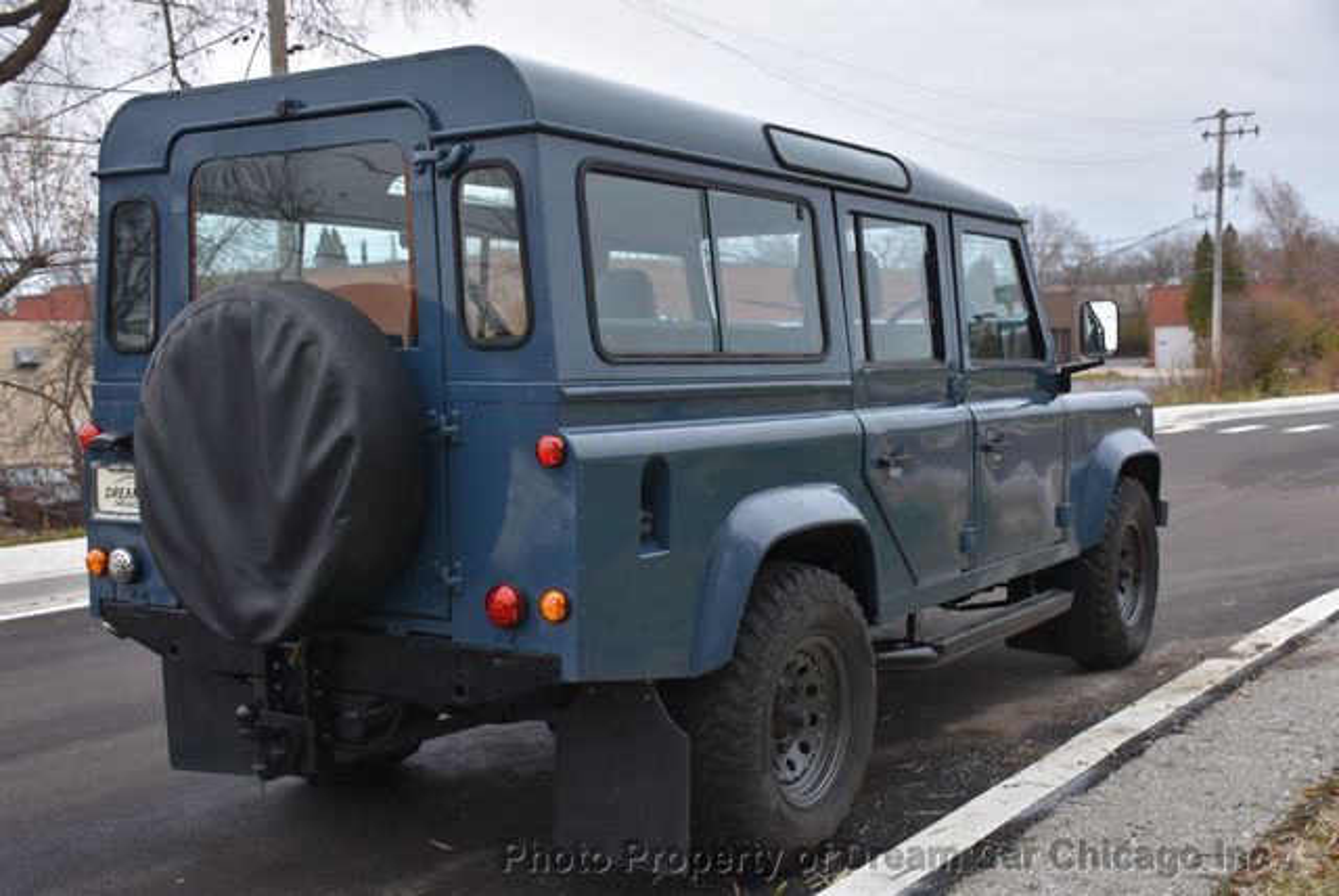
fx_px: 1452
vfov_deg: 34.3
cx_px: 670
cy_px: 448
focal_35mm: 39
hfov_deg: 49.5
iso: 450
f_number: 3.8
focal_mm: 26
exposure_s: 1/60
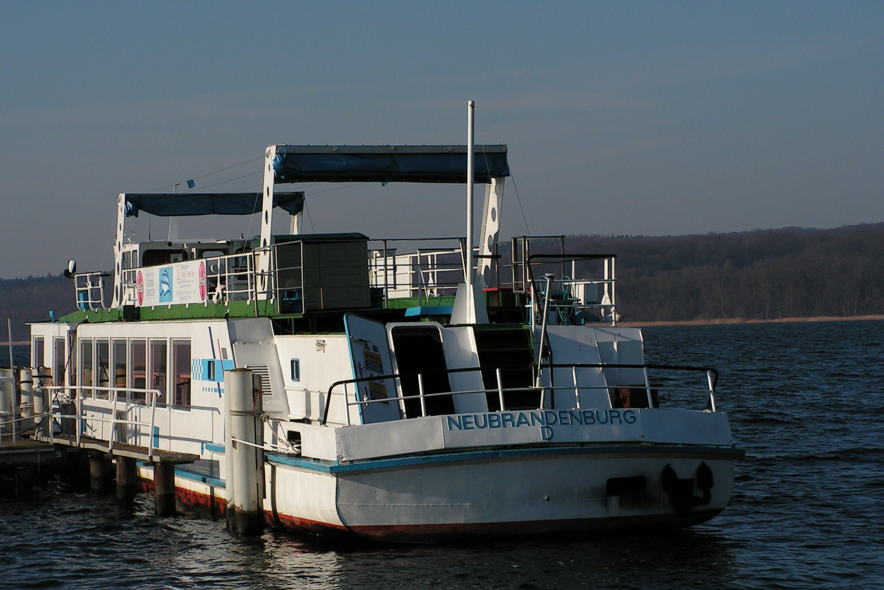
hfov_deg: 19.6
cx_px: 446
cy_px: 316
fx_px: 2554
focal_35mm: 104
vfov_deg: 13.2
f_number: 4.8
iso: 64
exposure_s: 1/1000
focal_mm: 16.5
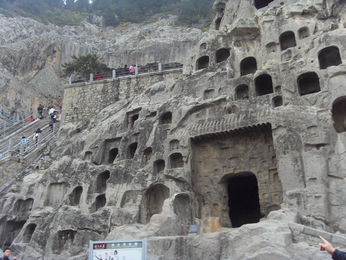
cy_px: 130
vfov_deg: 36.8
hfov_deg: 47.9
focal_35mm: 39
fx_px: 390
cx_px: 173
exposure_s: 1/90
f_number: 3.5
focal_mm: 6.6
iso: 100
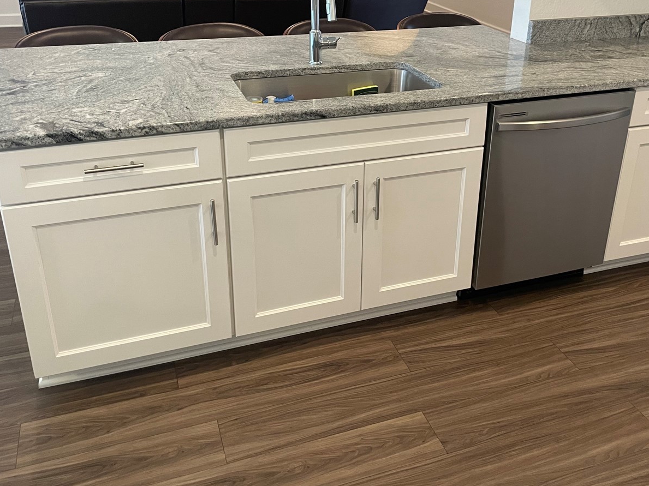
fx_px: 656
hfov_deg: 52.6
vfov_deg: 40.3
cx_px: 357
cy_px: 168
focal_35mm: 35
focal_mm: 4.2
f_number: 1.6
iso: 160
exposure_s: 1/60
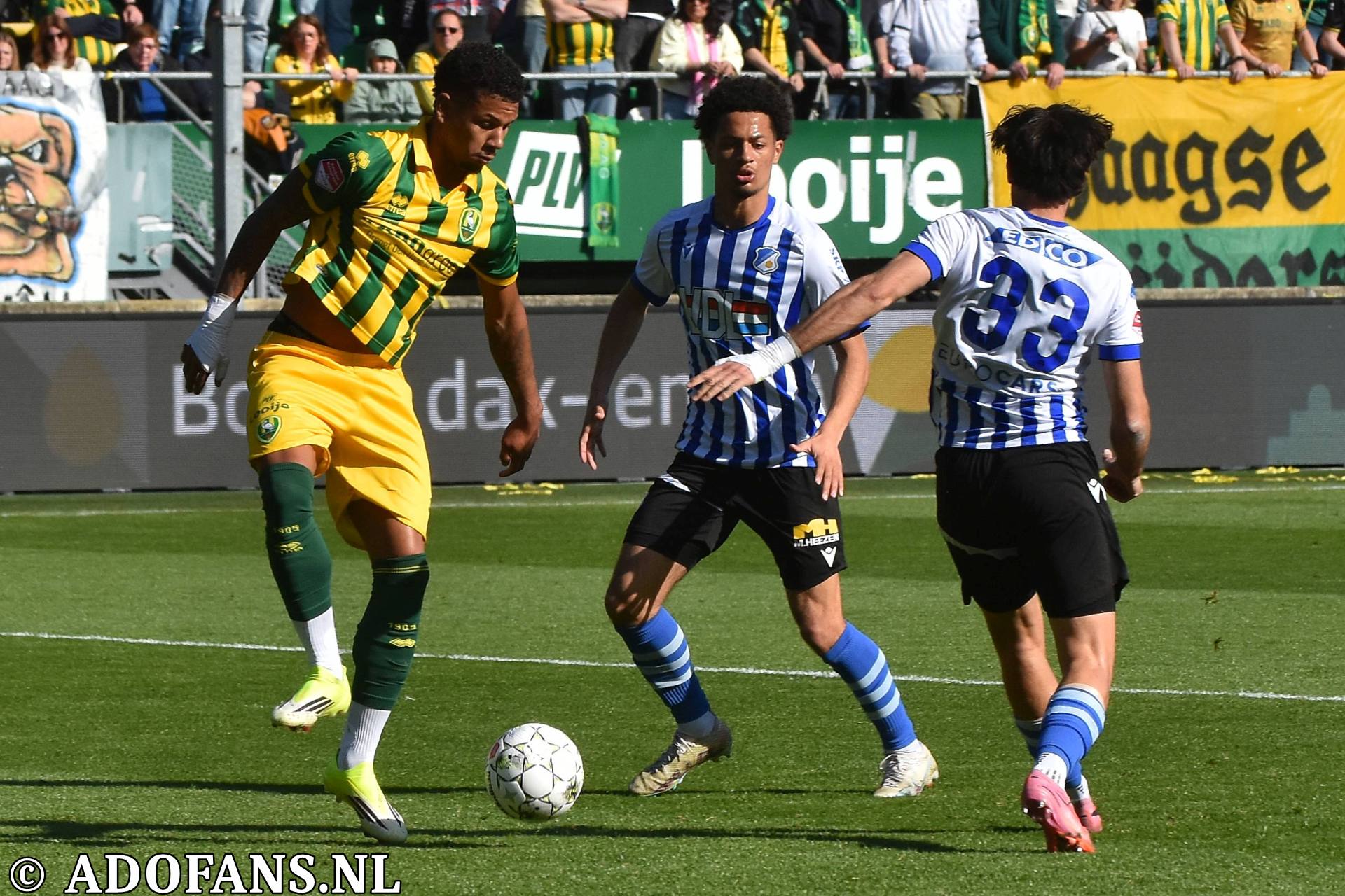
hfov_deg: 14.0
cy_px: 448
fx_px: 5492
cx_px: 672
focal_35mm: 147
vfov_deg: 9.3
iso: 400
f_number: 5.6
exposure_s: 1/1600
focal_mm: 98
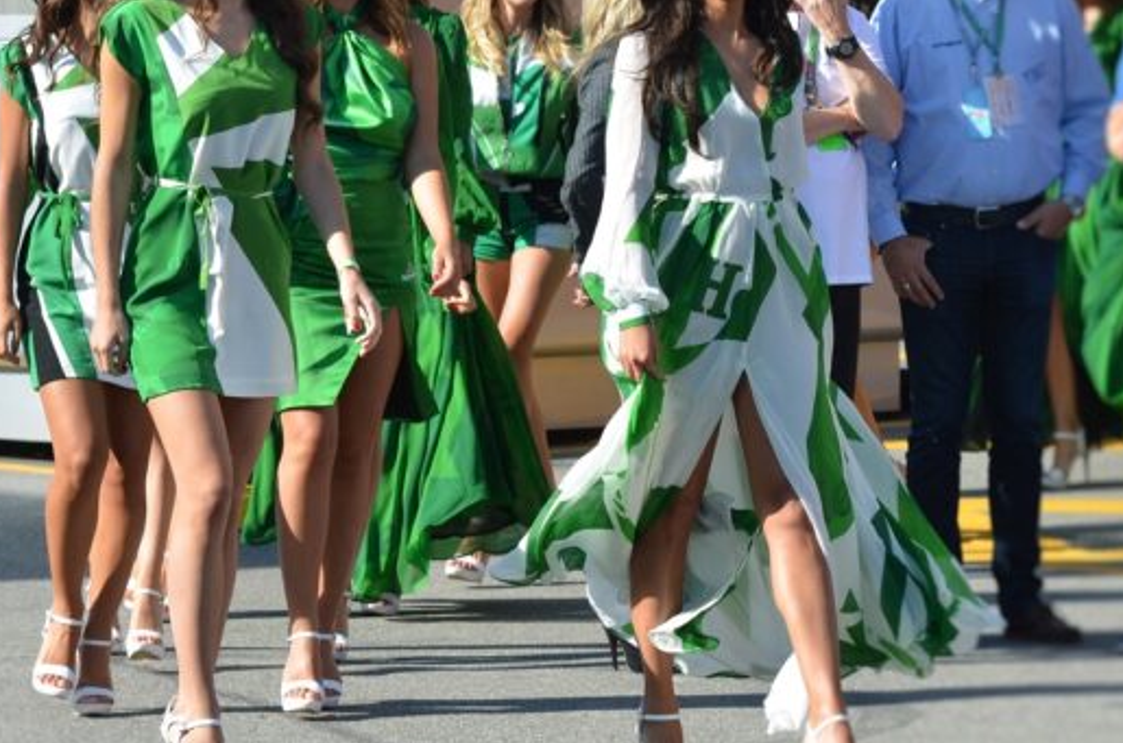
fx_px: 4918
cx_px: 430
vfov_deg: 8.6
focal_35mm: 158
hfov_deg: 13.0
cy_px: 324
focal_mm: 78
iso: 400
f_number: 4.8
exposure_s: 1/1500
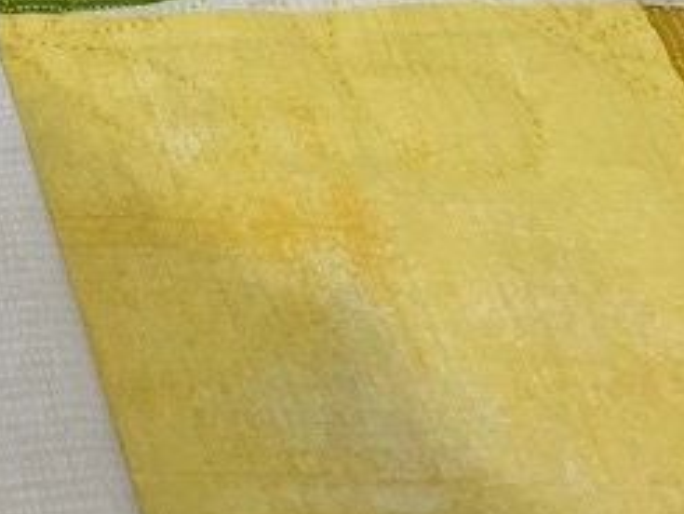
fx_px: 2313
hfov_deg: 14.3
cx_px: -650
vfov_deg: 11.9
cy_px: -321
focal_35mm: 117
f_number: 1.8
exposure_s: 1/60
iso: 64
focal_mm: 3.99
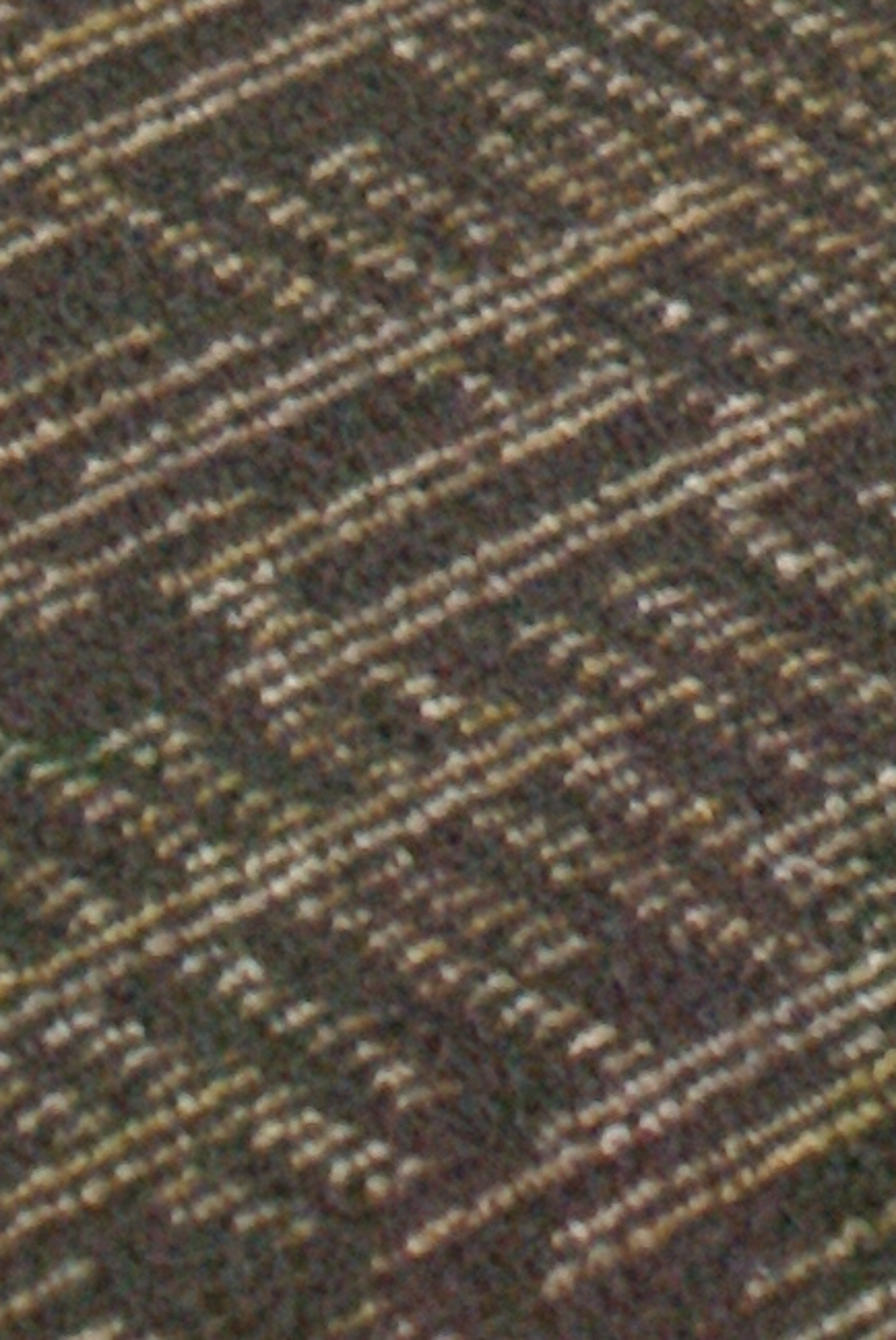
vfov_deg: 5.4
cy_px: -2556
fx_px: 13336
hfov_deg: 3.8
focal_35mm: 358
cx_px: 2277
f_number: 5.6
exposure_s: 1/20
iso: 400
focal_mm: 40
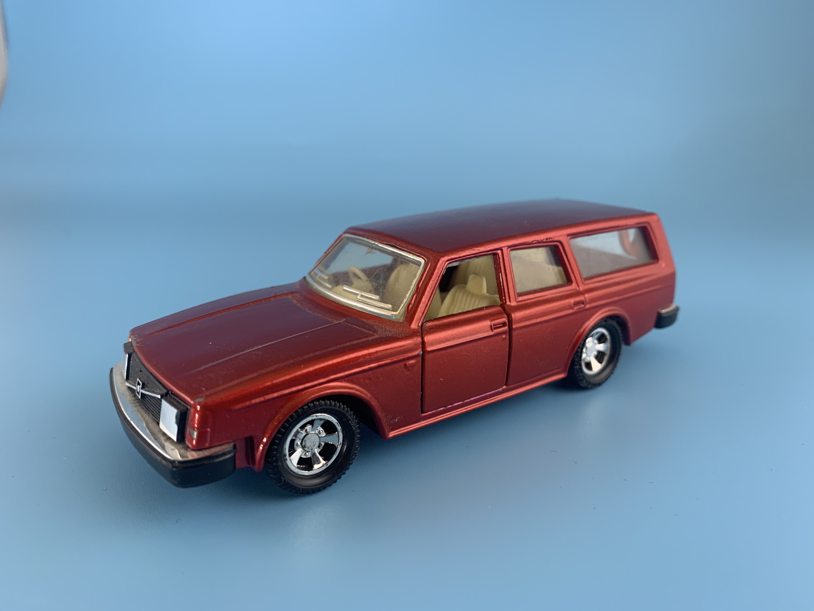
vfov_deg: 53.1
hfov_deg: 67.3
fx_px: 611
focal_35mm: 26
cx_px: 407
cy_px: 306
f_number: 1.8
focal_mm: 4.25
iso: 80
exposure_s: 1/100
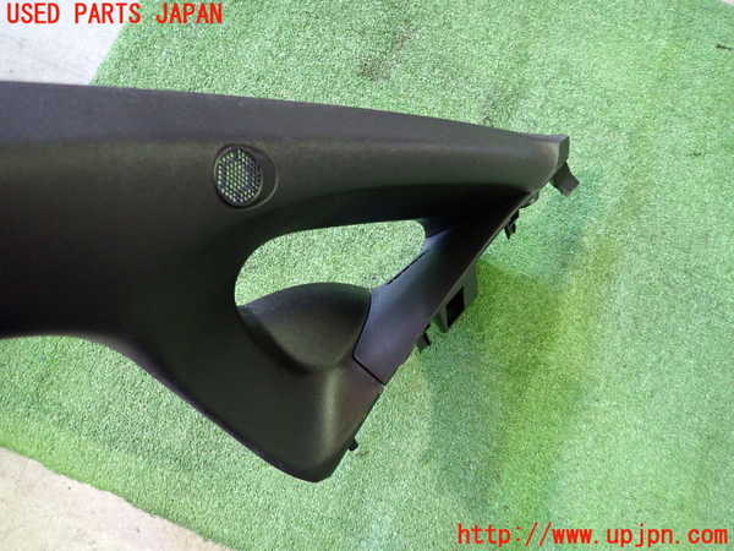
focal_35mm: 25
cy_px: 276
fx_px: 530
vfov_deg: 54.9
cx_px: 367
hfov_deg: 69.4
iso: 640
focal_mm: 4.5
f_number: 2
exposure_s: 1/30
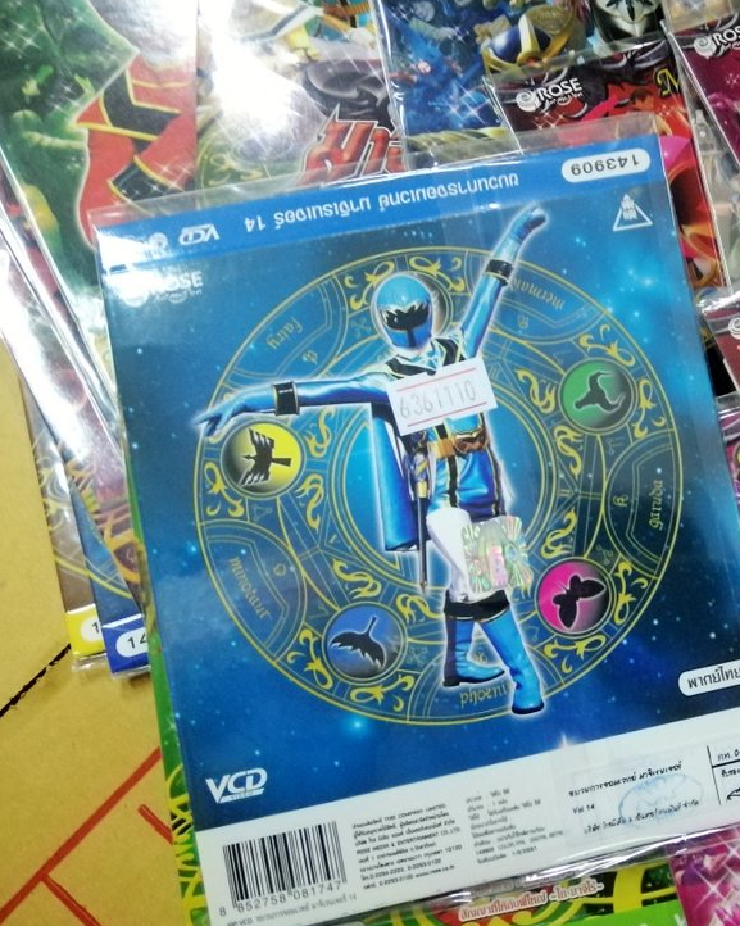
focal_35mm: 36
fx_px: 986
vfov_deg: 50.3
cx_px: 655
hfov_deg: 38.5
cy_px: 487
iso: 640
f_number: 2.2
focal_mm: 3.81
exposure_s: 1/20
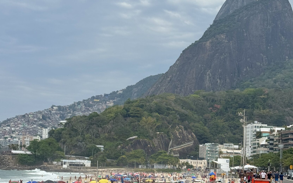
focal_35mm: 78
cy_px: 127
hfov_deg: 26.5
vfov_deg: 16.7
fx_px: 623
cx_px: 158
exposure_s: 1/3096
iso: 64
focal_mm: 6.76
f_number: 1.78
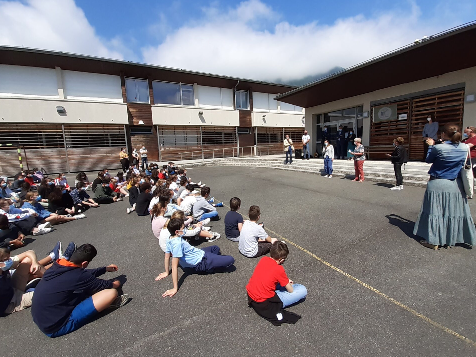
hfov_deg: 102.1
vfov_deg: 85.6
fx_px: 192
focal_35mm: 14
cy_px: 173
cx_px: 237
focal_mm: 1.13
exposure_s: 1/1250
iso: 40
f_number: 2.2
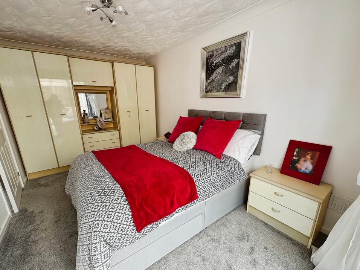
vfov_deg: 81.6
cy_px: 144
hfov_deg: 98.1
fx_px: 156
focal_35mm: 15
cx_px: 174
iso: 80
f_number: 2.2
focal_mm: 2.22
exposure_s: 1/99
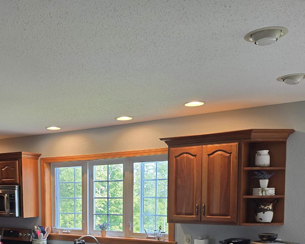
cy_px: 221
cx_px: 84
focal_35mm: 44
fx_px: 397
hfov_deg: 41.0
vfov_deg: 32.4
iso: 100
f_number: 1.7
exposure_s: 1/120
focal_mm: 6.3
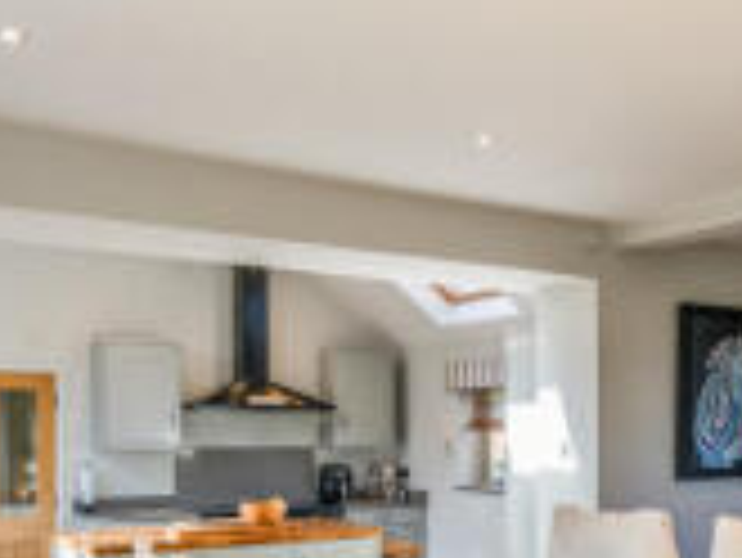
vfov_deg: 30.2
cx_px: 616
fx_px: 1008
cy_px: 448
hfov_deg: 38.5
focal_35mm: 47
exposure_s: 1/25
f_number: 8
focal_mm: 17
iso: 400
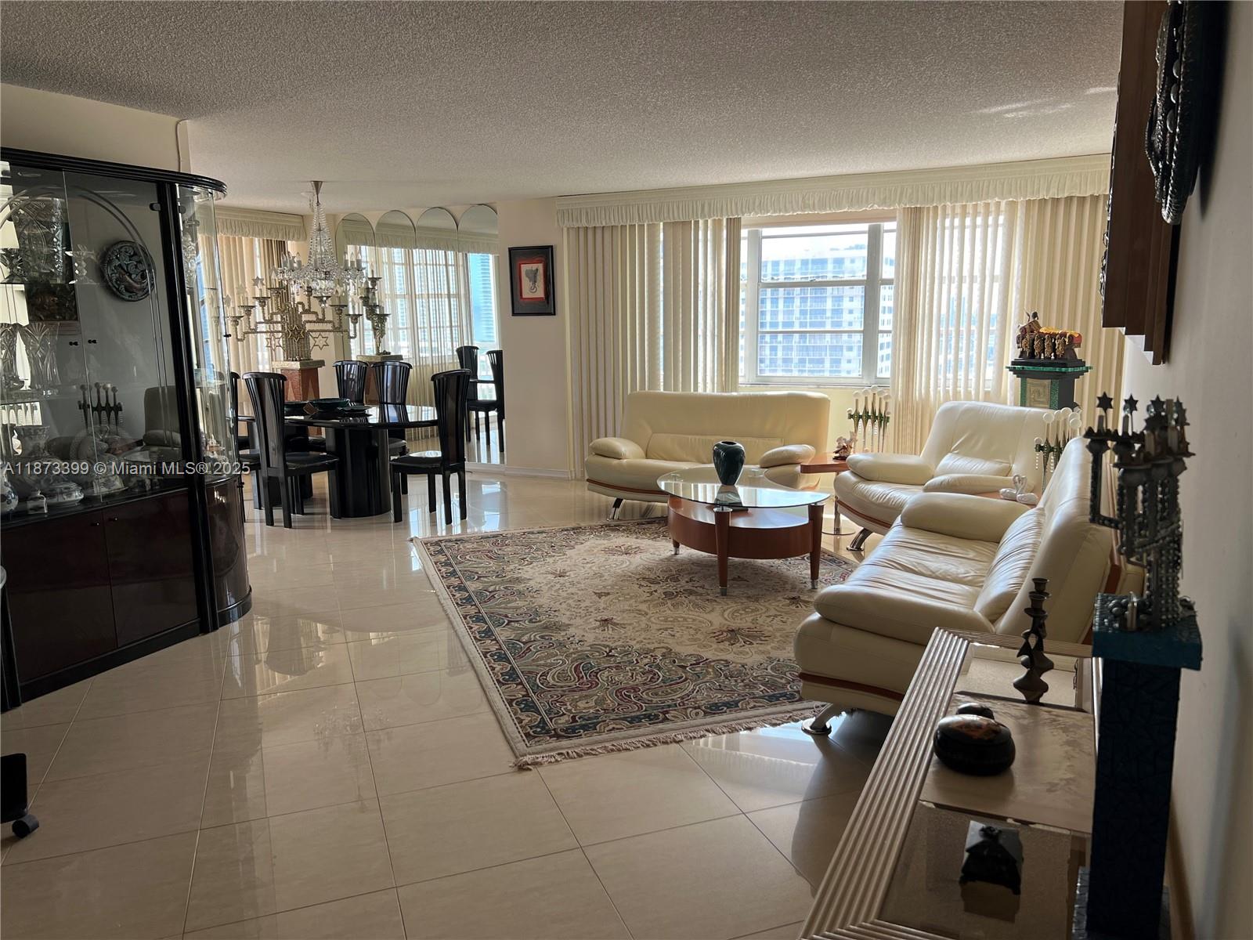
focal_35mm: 26
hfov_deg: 67.3
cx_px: 626
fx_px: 941
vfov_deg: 53.1
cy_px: 470
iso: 50
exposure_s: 1/353
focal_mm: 5.7
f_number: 1.5
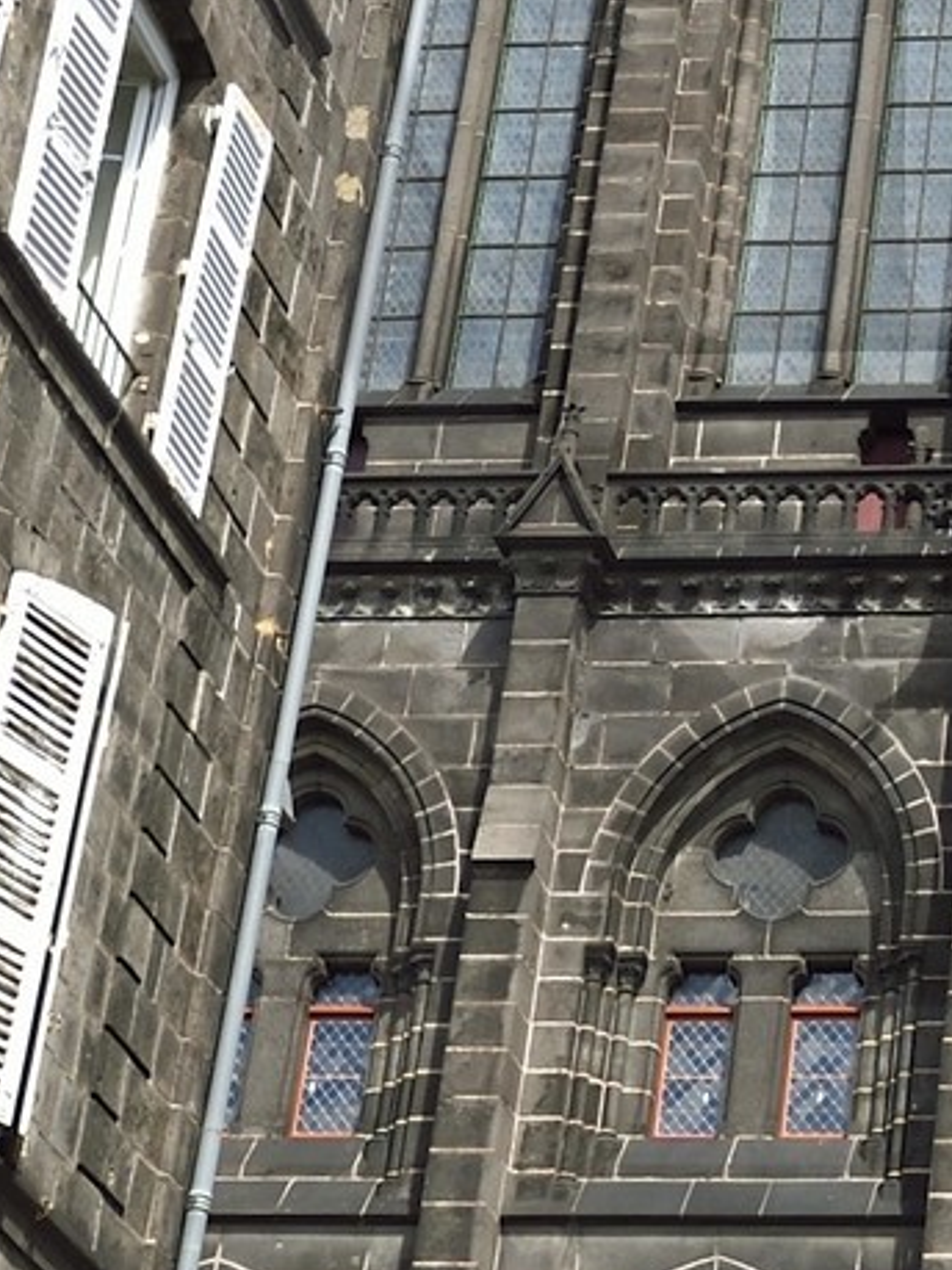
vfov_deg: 14.7
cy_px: -154
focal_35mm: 131
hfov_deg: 10.8
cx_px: 1514
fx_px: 4806
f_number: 11
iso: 200
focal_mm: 26
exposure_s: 1/250
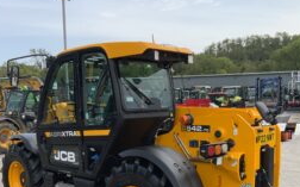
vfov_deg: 28.7
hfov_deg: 45.2
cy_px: 143
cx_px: 168
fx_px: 359
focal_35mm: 44
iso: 16
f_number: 1.8
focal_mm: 3
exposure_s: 1/978
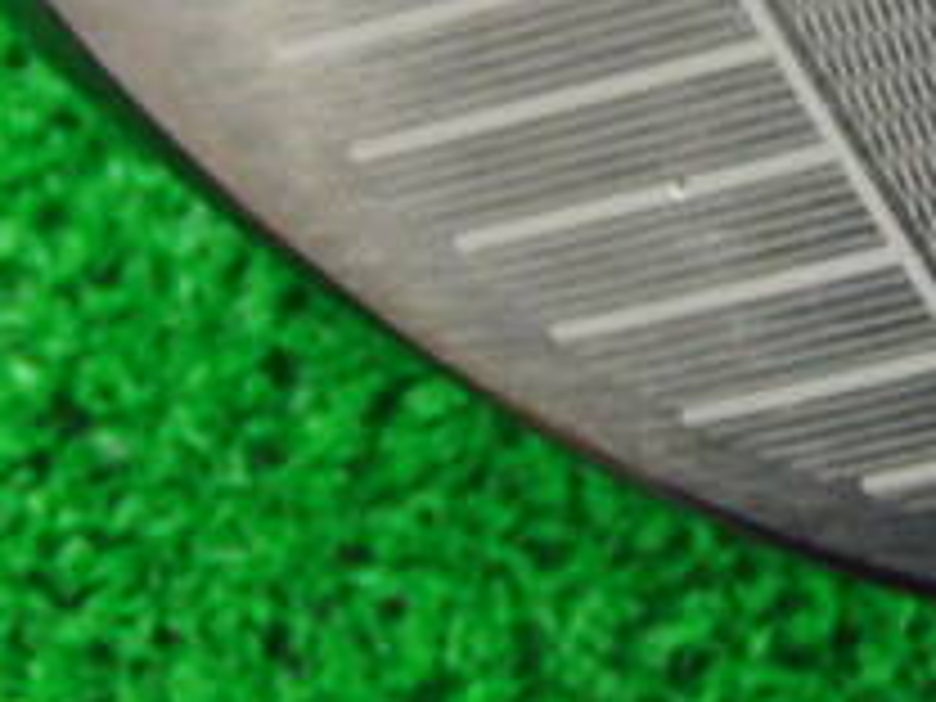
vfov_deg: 12.6
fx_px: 3083
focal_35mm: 114
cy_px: -184
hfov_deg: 16.2
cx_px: 1260
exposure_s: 1/15
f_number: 3.6
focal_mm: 6.42
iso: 400
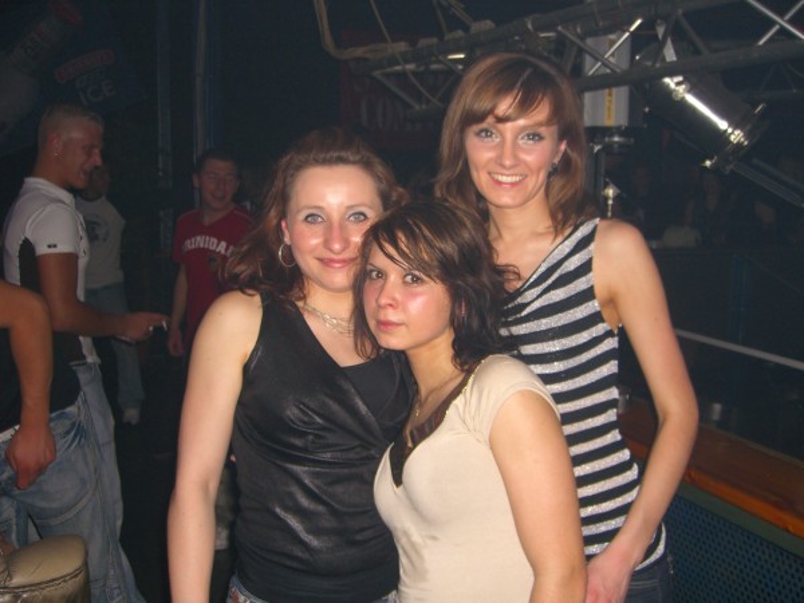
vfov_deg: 37.7
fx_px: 883
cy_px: 302
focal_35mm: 38
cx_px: 402
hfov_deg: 49.0
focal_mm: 7.9
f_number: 2.8
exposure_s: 1/60
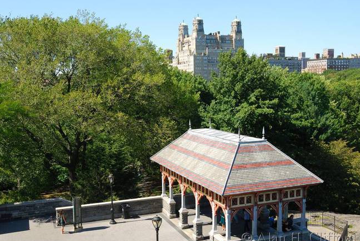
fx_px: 390
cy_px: 120
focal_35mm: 39
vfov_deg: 34.3
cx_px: 177
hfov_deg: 49.5
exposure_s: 1/100
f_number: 8
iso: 100
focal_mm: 24
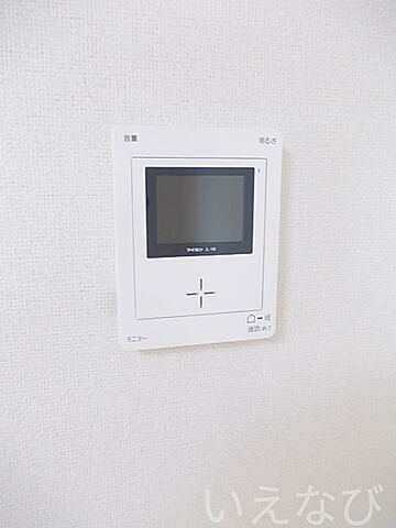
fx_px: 427
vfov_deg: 63.4
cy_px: 264
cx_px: 198
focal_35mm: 28
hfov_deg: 49.7
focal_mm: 4
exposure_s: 1/25
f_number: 2.7
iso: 180
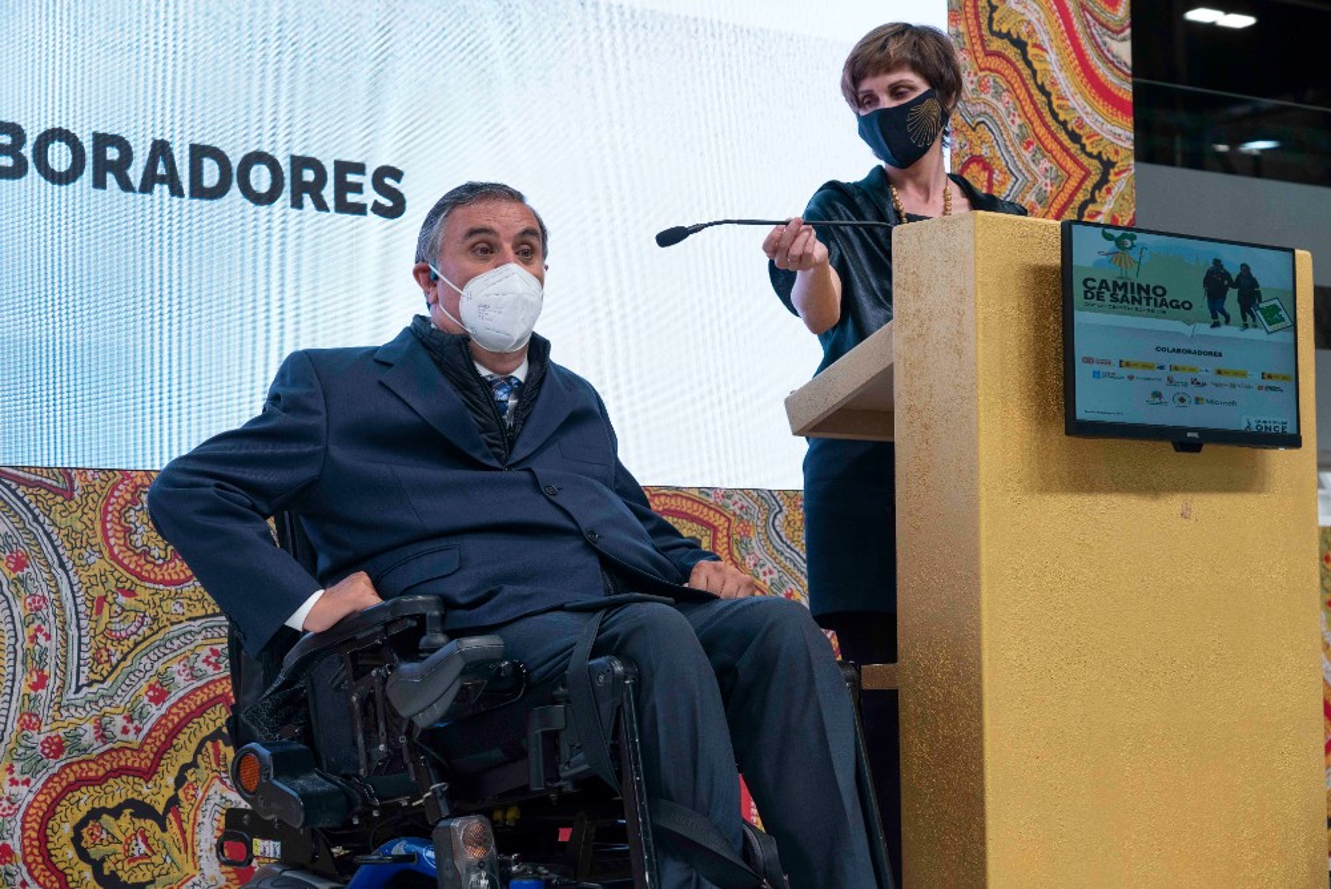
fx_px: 2663
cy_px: 444
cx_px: 666
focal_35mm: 72
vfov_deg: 19.0
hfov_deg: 28.1
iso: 1250
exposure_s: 1/200
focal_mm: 72
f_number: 7.1
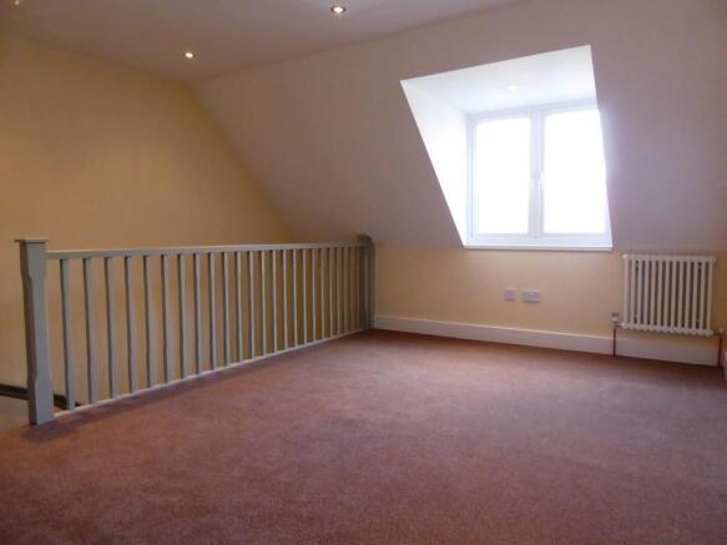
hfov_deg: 69.4
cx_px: 364
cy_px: 272
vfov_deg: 54.9
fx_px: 525
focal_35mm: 25
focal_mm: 4.3
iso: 400
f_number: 3.3
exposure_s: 1/60
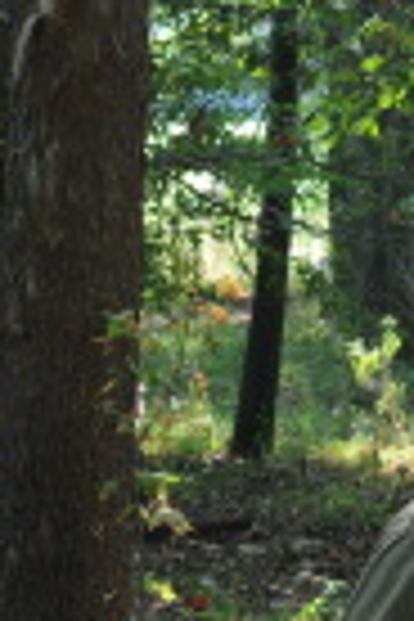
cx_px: 1042
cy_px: 900
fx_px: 4485
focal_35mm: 260
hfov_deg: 5.1
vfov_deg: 7.8
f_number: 5.6
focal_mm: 50
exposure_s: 1/100
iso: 200
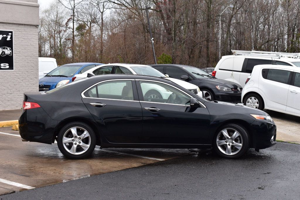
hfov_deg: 33.4
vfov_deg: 22.6
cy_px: 100
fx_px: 500
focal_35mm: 60
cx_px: 150
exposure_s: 1/160
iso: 400
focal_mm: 40
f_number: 9
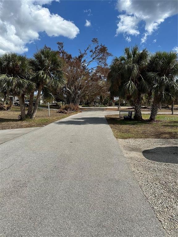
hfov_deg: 56.8
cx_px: 89
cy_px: 118
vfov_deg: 71.6
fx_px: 165
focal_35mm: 24
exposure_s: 1/7042
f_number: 1.78
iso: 80
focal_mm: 6.86
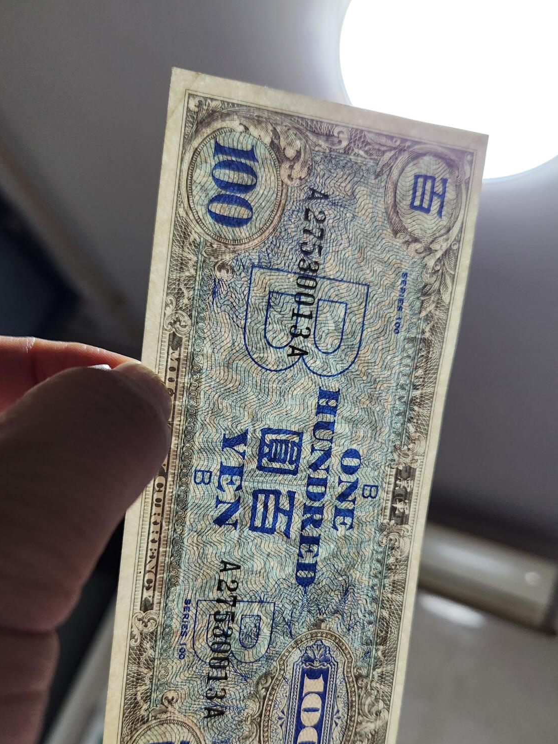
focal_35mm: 28
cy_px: 436
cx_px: 266
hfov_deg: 49.7
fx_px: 602
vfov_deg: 63.0
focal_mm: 5.4
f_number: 1.8
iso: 640
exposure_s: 1/100
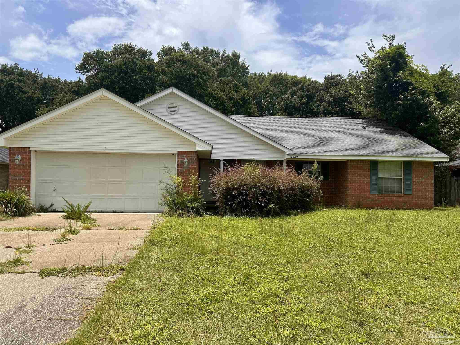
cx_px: 230
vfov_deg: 56.8
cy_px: 172
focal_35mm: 24
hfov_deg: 71.6
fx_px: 319
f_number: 1.78
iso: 80
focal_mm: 6.86
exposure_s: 1/4348
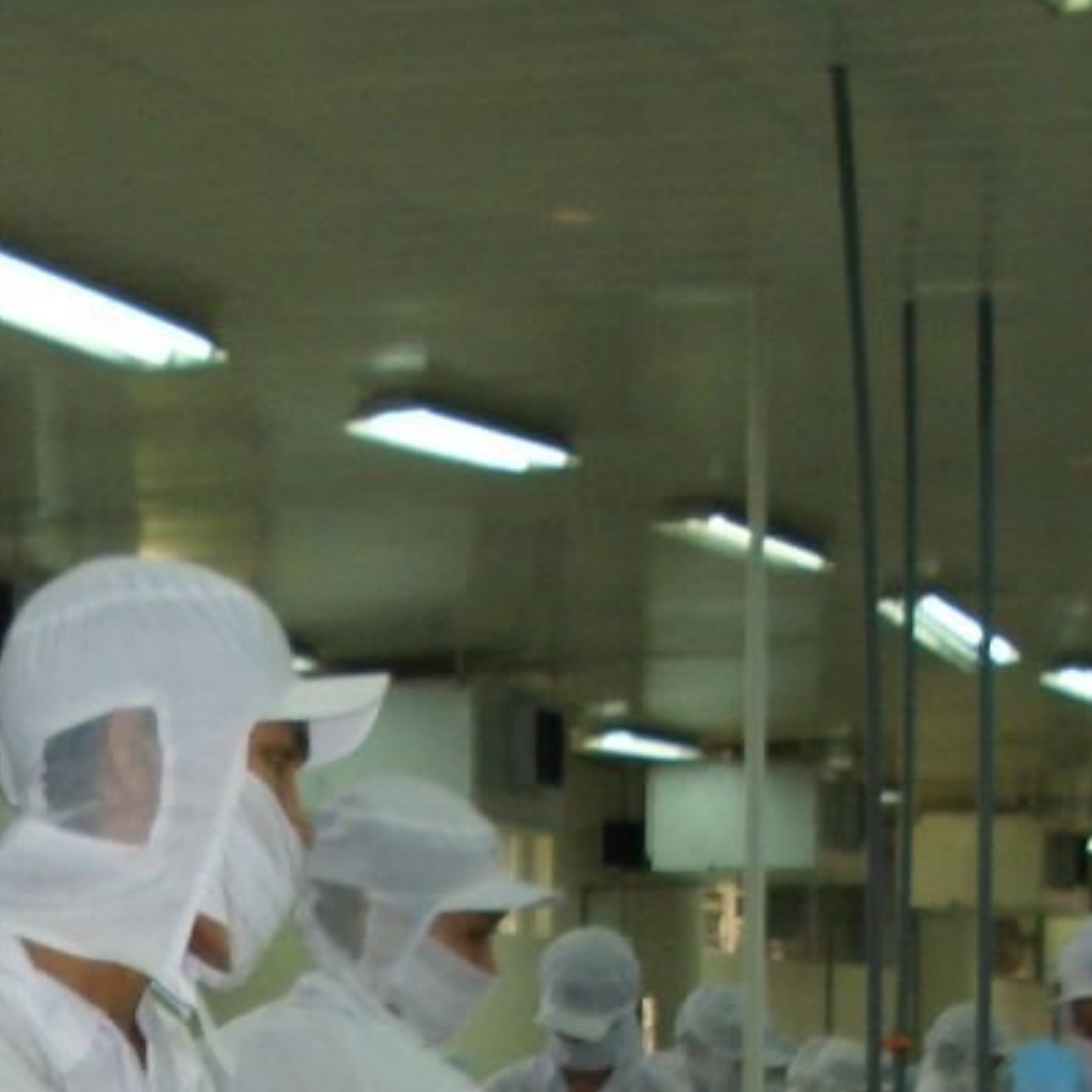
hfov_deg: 13.8
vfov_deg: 13.3
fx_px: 4461
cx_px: 91
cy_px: 1511
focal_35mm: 125
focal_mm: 5.8
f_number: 2.6
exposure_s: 1/60
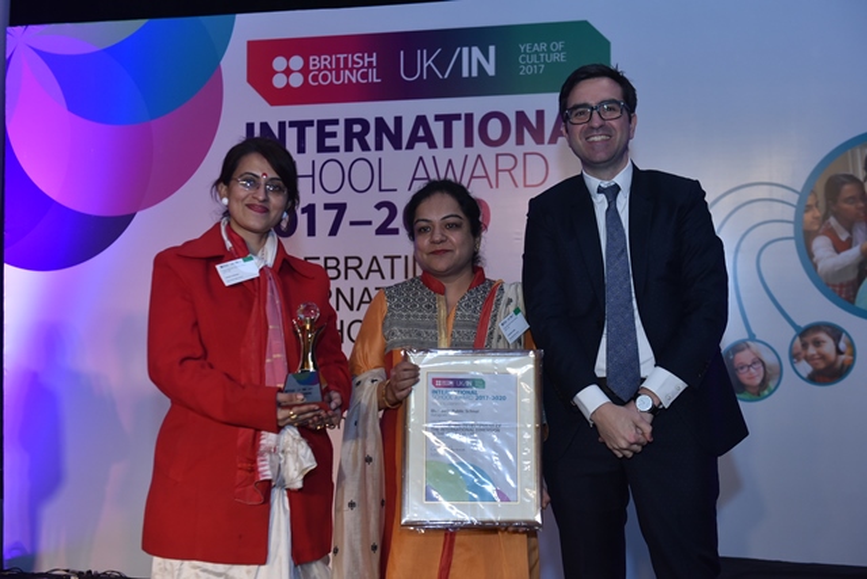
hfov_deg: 41.1
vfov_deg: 28.1
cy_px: 290
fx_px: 1156
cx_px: 434
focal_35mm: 48
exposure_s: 1/200
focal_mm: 48
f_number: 3.5
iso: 800
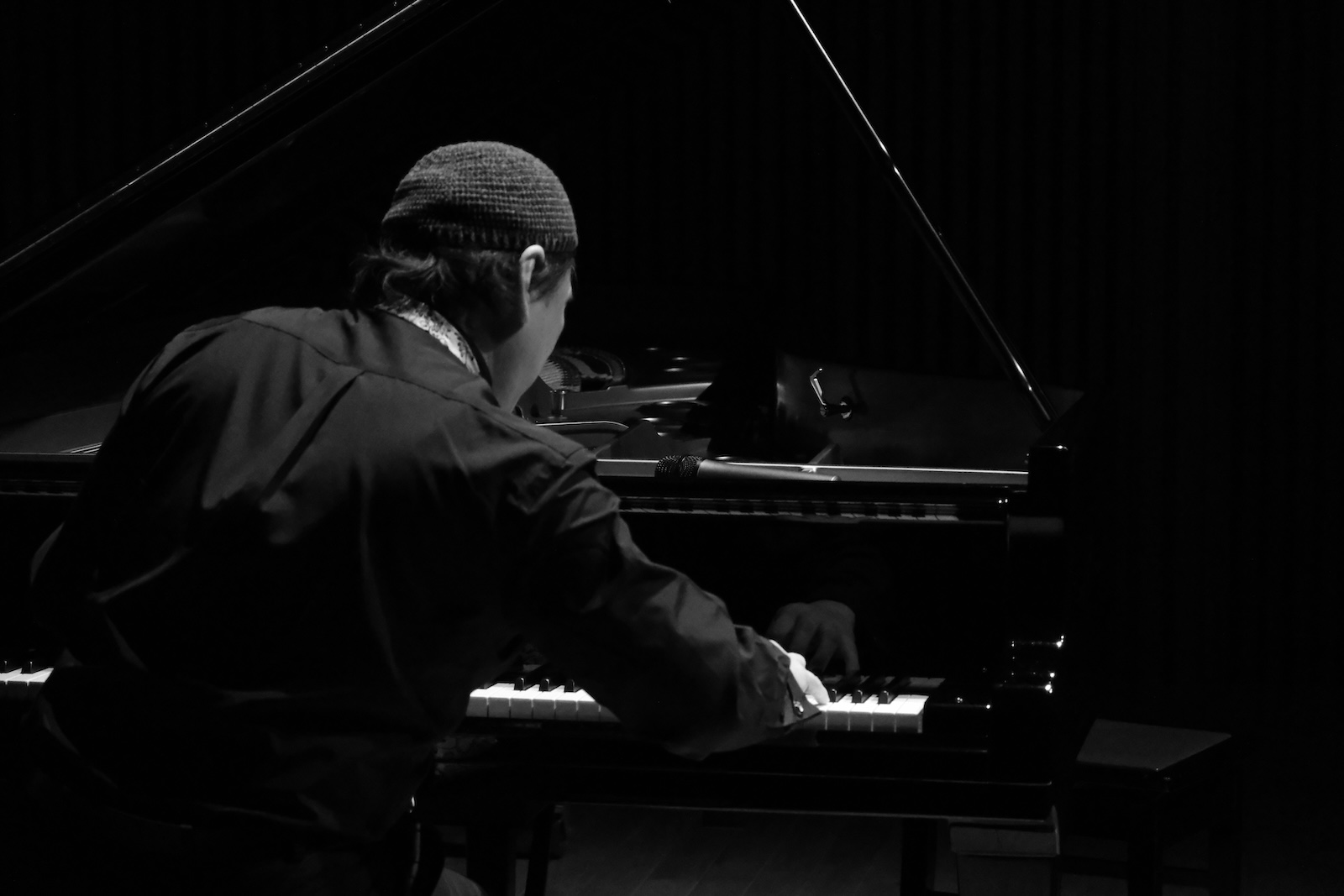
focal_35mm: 96
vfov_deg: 14.3
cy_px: 448
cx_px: 672
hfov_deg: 21.2
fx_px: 3584
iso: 8000
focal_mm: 64.3
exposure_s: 1/125
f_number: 5.6
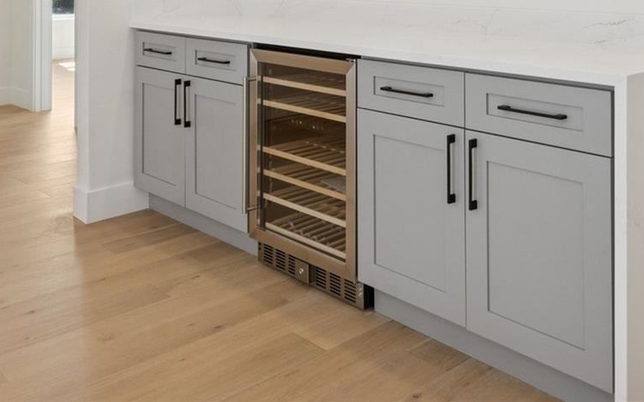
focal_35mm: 42
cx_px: 349
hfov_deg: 47.1
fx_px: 738
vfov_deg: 27.6
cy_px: -51
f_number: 8
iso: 200
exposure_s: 1/30
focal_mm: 13
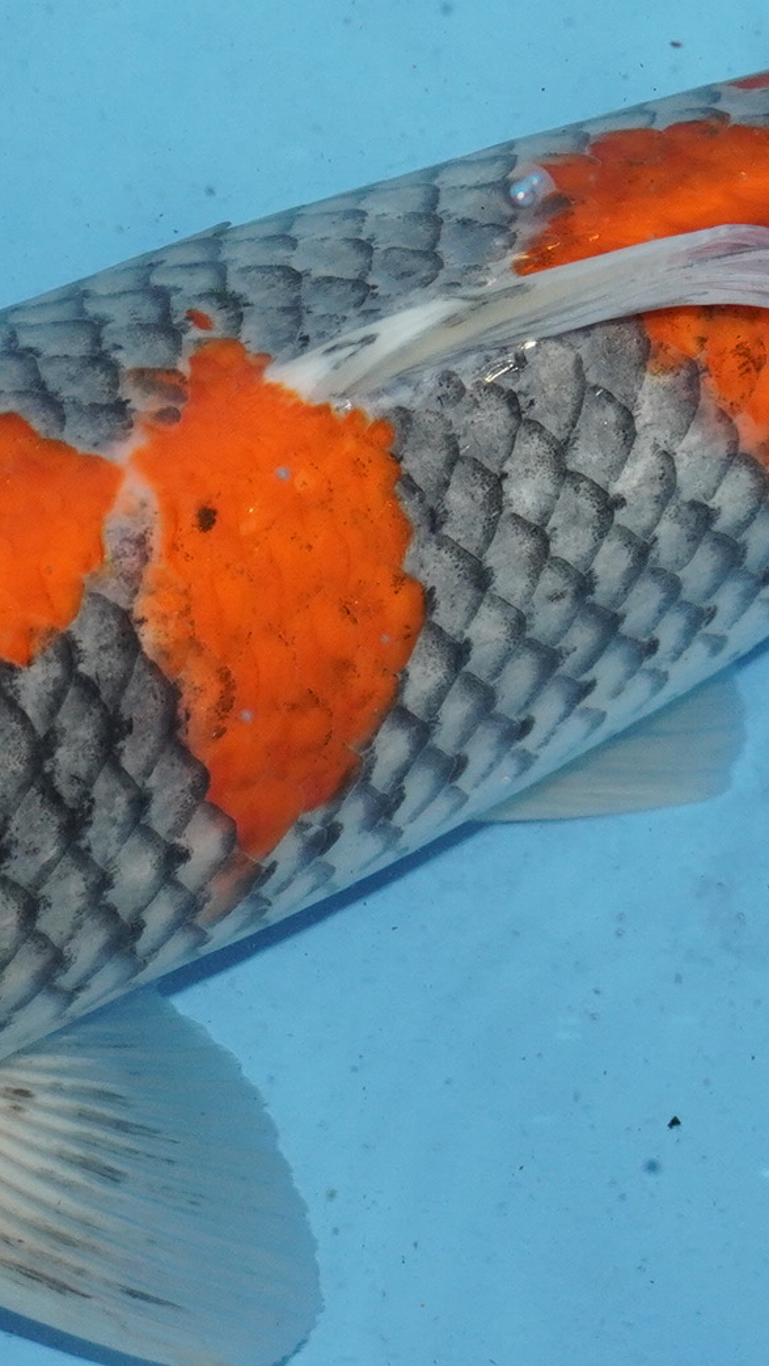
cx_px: 642
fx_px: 5906
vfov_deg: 13.1
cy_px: 272
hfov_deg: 7.4
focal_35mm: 163
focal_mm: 36
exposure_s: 1/160
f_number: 4.5
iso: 1000
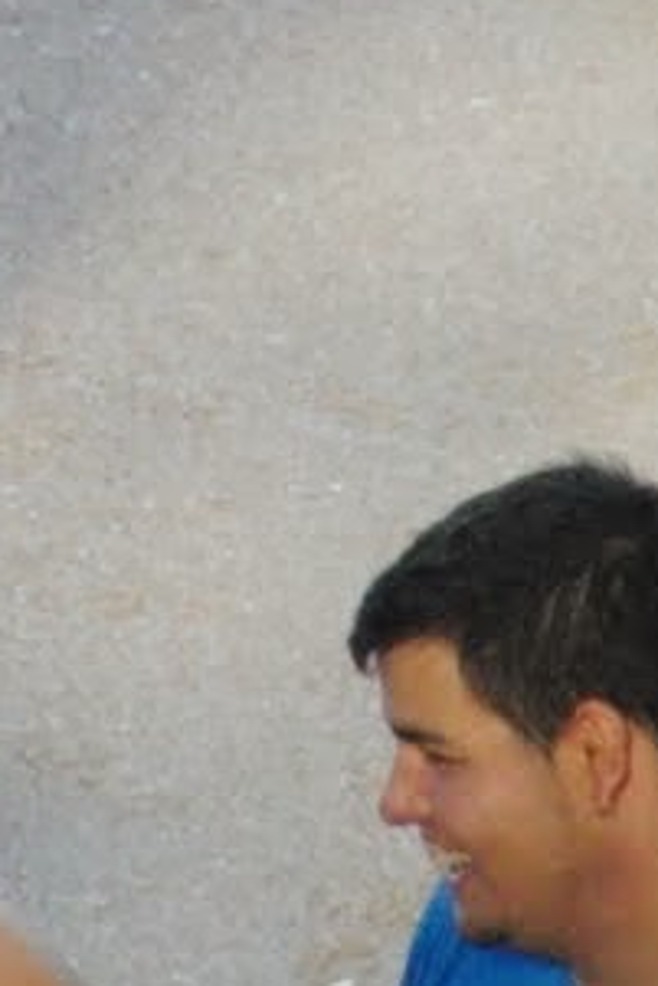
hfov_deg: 0.7
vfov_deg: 1.1
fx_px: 50385
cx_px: 183
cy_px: 219
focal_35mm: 1840
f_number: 4.5
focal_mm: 92
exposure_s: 1/1000
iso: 400
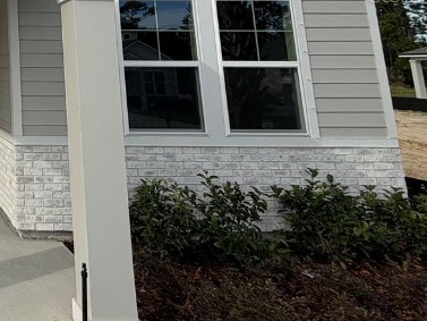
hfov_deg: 36.0
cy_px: -7
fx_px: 469
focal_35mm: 38
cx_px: -104
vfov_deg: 34.1
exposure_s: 1/1105
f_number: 2.2
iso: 20
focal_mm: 2.22
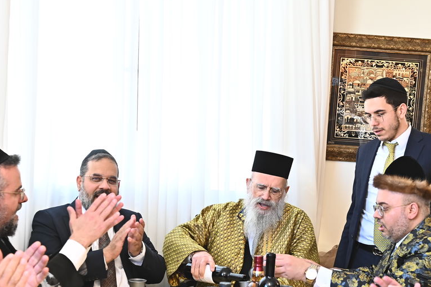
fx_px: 789
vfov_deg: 20.4
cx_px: 245
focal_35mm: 66
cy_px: 215
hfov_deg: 30.5
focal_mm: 36
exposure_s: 1/160
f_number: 4.5
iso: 1000
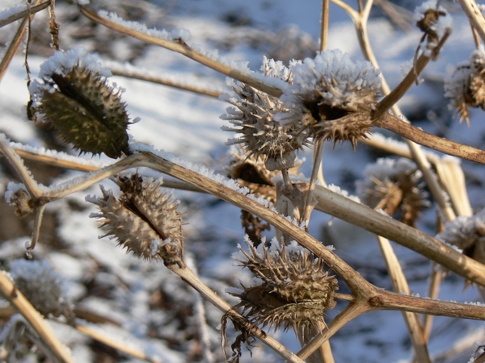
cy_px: 182
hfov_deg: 8.4
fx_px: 3321
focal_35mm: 237
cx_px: 242
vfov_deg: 6.3
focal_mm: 39.5
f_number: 4
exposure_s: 1/320
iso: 80
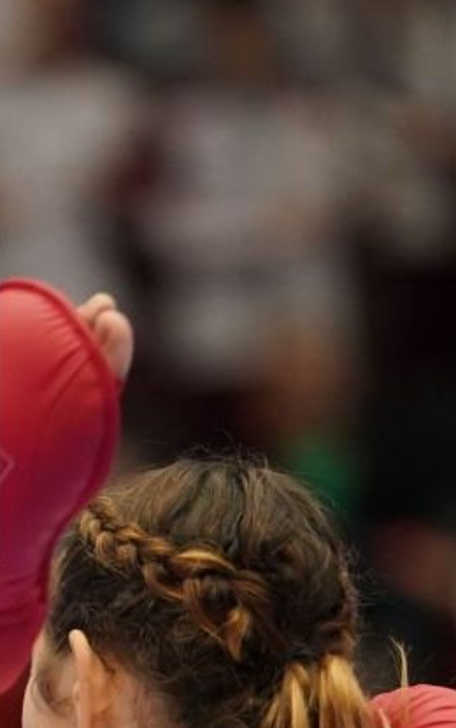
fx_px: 16574
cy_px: 1017
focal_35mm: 835
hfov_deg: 1.6
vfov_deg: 2.5
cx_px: -165
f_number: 2.8
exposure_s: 1/500
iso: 1250
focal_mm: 189
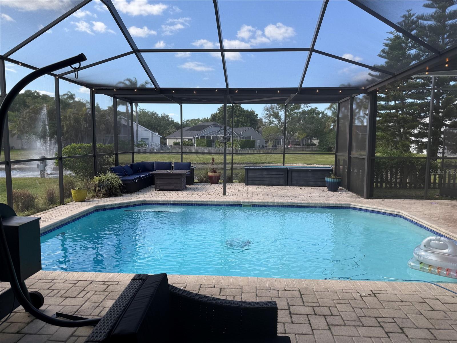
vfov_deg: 56.8
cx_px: 228
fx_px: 317
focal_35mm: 24
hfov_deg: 71.6
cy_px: 172
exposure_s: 1/849
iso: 80
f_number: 1.78
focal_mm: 6.76
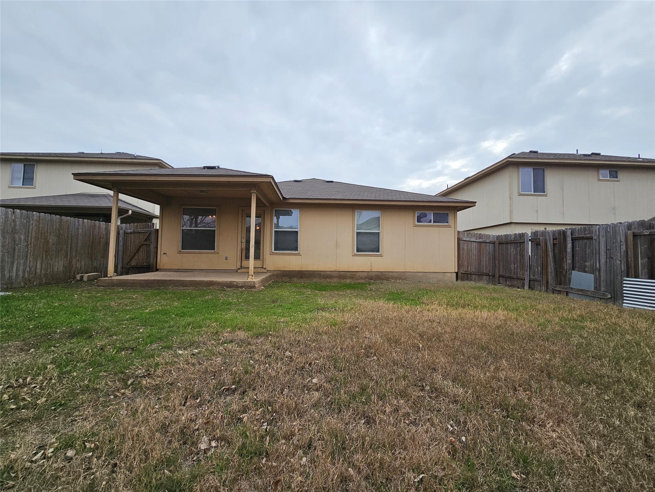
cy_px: 246
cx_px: 328
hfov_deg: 106.2
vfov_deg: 89.9
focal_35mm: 13
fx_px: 246
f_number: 2.2
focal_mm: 2.2
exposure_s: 1/1293
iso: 50
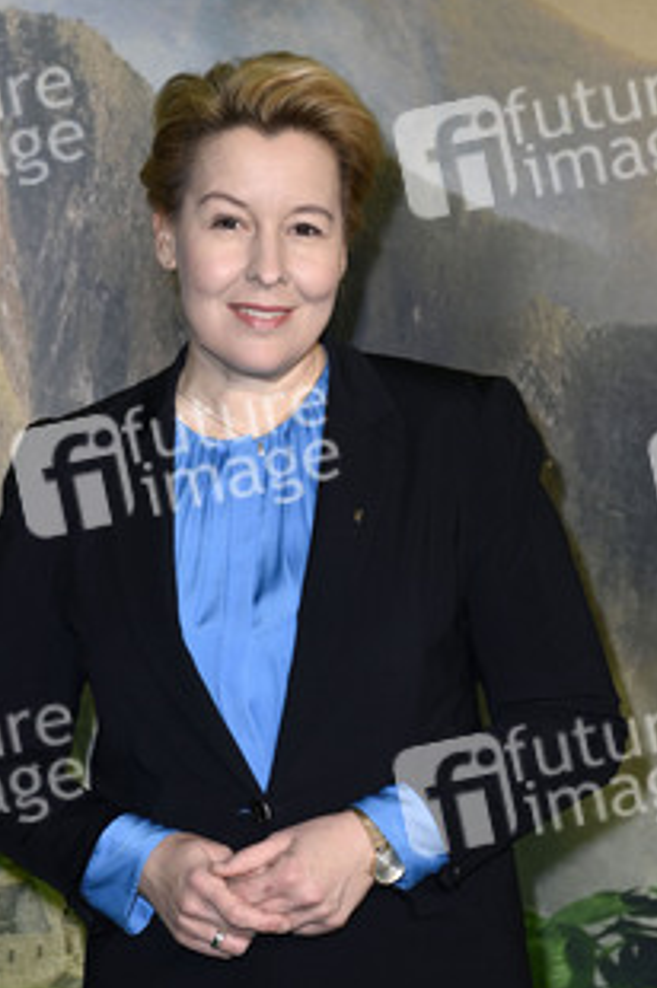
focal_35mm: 129
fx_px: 3539
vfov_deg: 15.9
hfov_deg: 10.6
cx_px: 268
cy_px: 621
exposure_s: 1/250
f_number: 5.3
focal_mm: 100
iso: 500
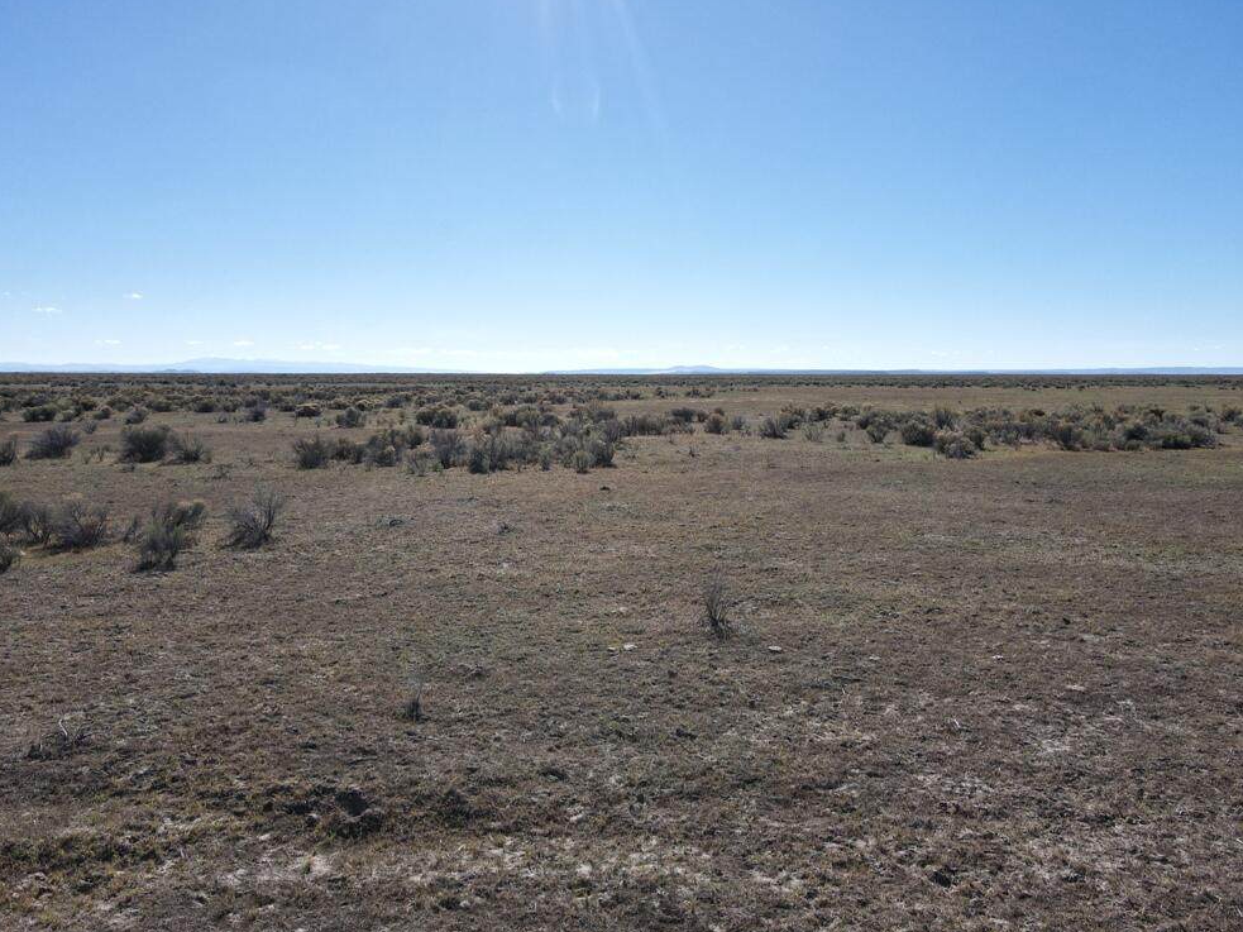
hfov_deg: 69.4
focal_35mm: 25
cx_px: 618
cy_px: 472
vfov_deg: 54.9
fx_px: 898
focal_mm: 4.5
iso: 100
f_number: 2.8
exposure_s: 1/800
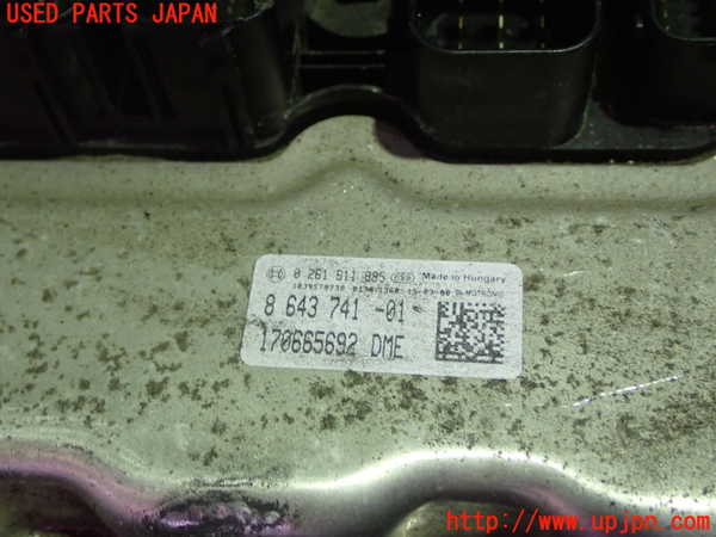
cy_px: 268
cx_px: 358
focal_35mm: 47
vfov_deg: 30.9
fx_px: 972
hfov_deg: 40.4
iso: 800
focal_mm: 8.4
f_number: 3.1
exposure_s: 1/30
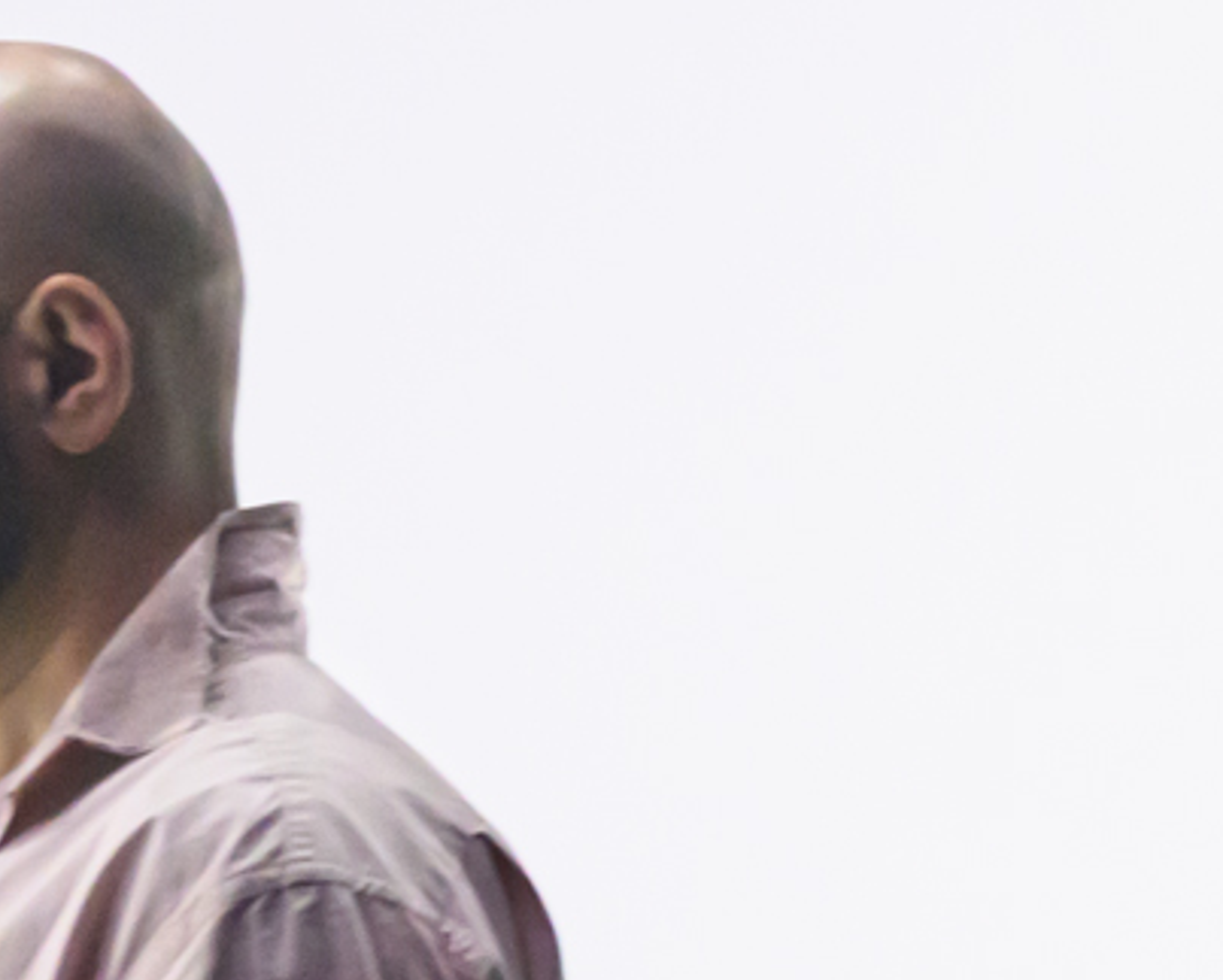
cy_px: 1118
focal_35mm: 202
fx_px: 7317
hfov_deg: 8.8
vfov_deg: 7.6
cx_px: 2713
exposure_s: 1/400
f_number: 4
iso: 1250
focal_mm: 35
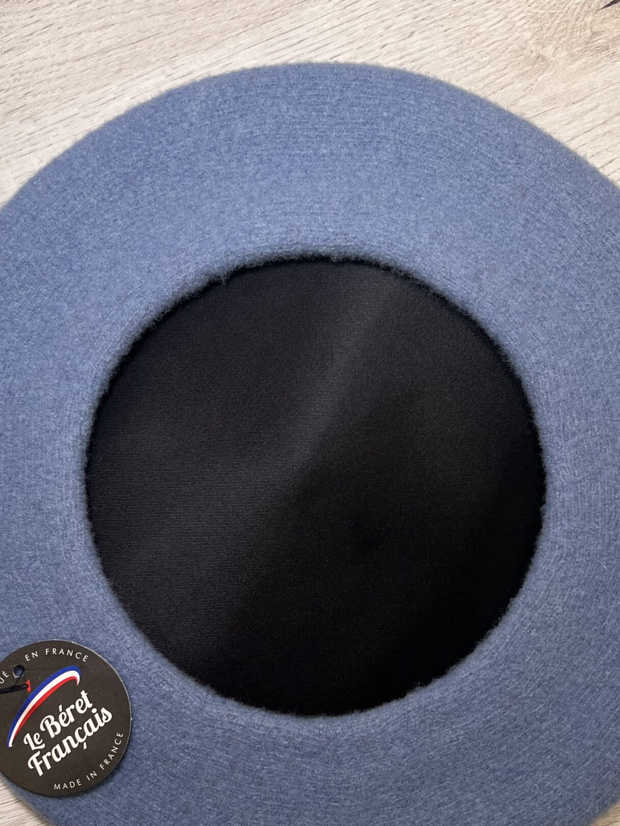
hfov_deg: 35.1
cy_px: 510
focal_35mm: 41
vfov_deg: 45.4
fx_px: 979
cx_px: 322
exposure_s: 1/100
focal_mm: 5.7
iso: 125
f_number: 1.5
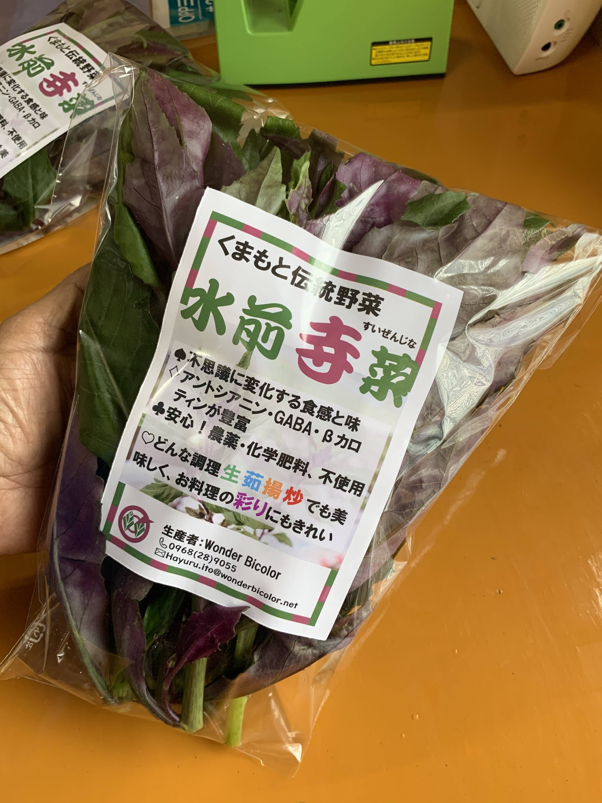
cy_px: 402
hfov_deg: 53.1
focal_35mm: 26
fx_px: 603
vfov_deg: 67.3
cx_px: 301
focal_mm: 4.25
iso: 100
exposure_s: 1/101
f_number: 1.8
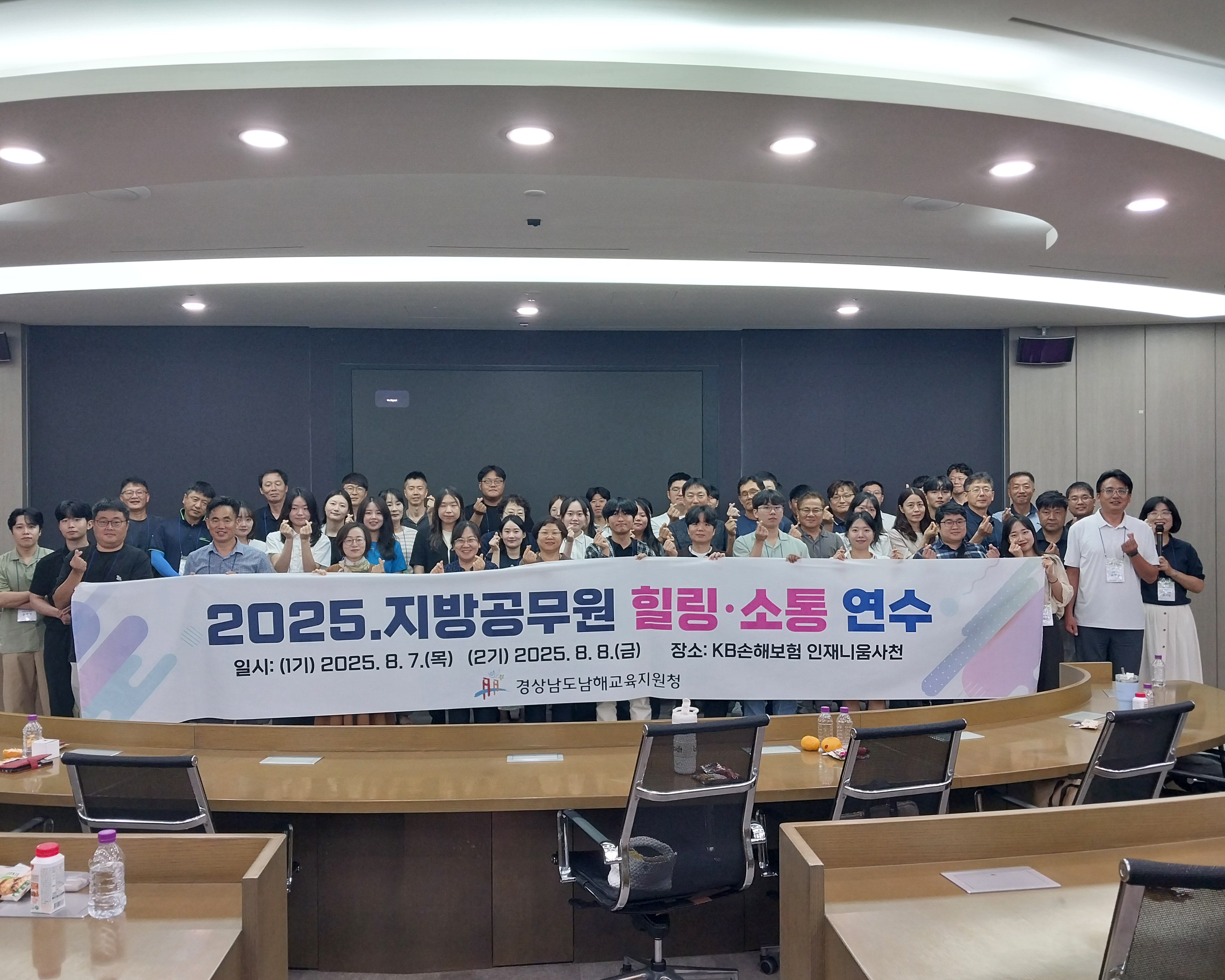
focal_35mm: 28
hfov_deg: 62.2
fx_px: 1015
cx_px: 581
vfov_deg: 51.5
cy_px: 500
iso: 125
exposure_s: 1/50
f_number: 1.8
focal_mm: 4
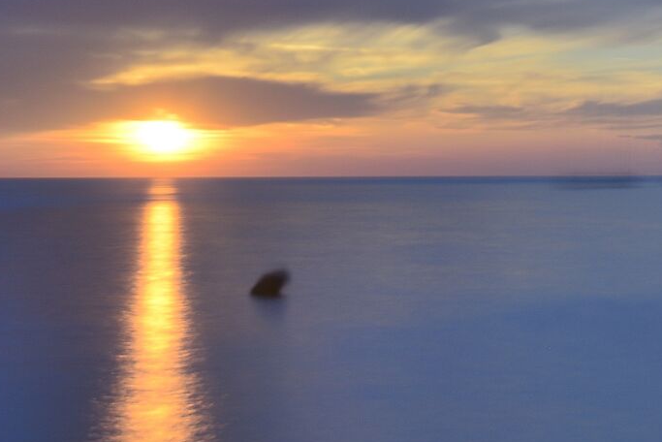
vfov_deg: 11.0
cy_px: -87
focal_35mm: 123
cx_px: 814
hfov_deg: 15.9
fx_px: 2263
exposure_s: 25
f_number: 8
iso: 100
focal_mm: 35
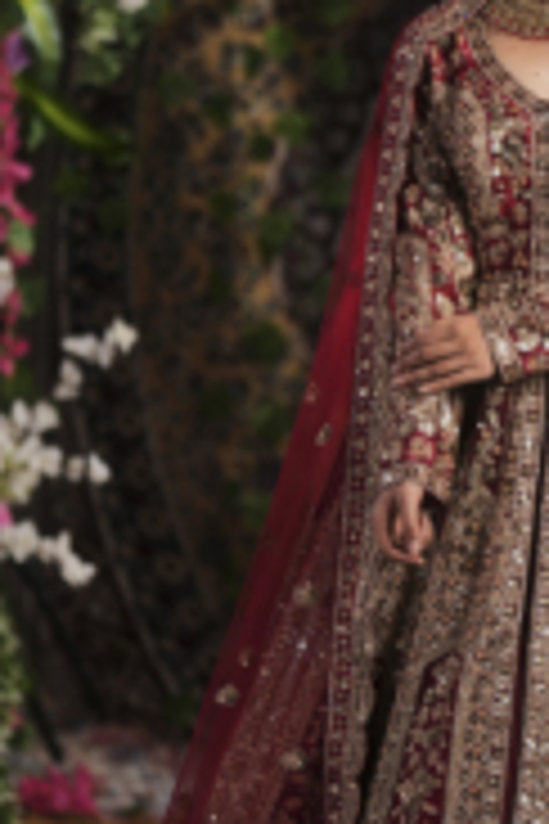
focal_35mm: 332
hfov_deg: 4.1
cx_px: 472
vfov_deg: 6.2
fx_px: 7594
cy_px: 338
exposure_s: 1/200
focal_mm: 135
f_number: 1.8
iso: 500
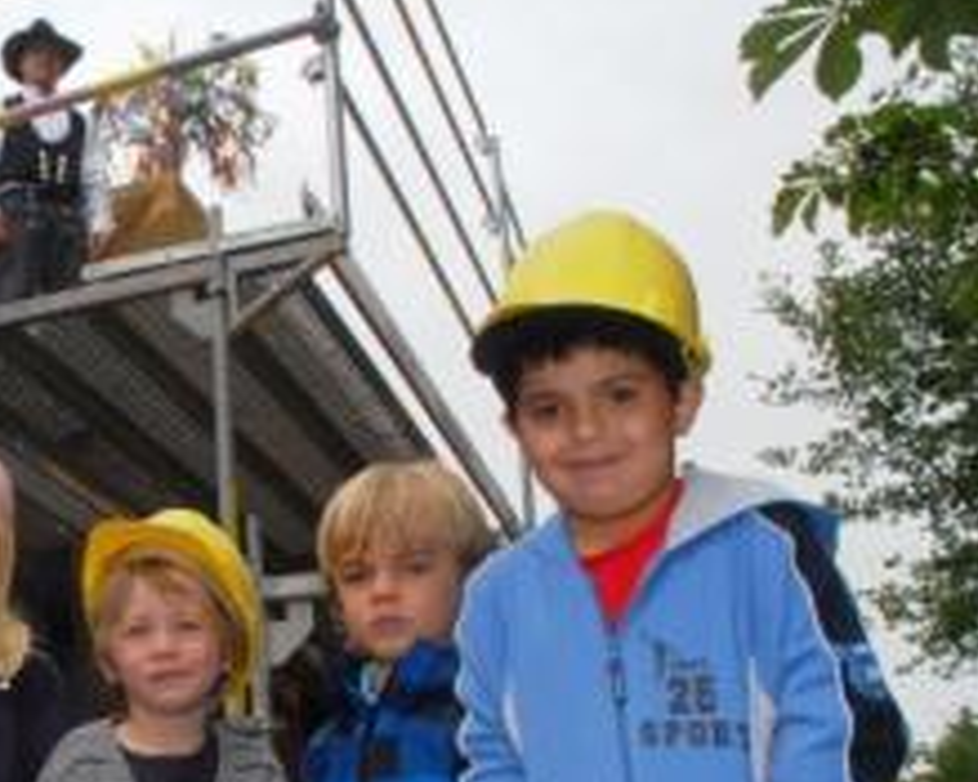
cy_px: 579
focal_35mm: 52
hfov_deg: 32.9
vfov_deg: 28.7
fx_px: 1504
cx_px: -13
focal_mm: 18
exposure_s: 1/250
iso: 500
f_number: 16
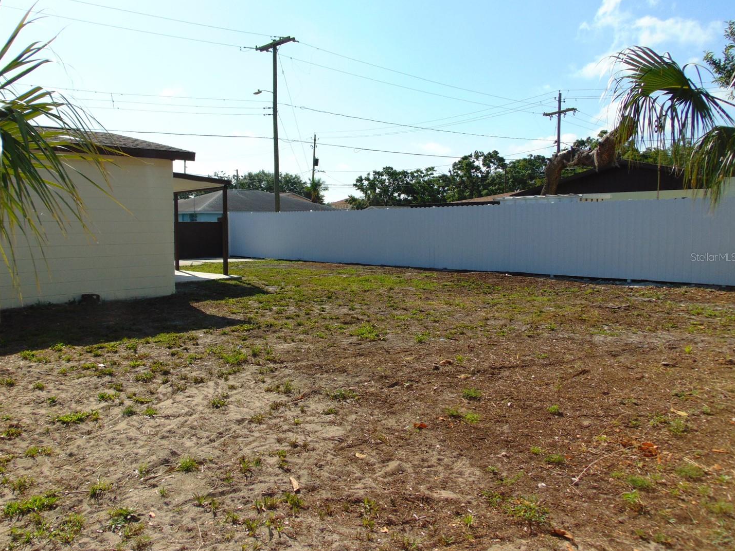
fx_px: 594
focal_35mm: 28
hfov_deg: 63.3
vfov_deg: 49.7
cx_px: 328
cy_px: 257
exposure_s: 1/250
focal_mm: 4.5
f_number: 7.7
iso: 80
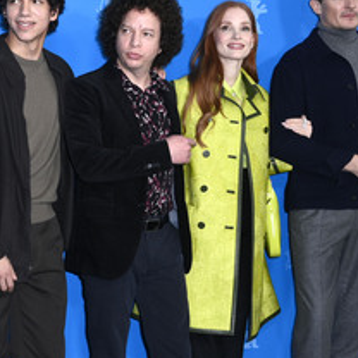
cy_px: 157
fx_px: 1252
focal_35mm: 107
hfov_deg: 16.3
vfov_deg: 16.3
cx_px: 137
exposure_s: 1/200
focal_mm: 58
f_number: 5.6
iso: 1000
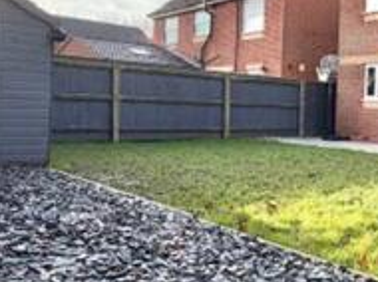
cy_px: 128
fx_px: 469
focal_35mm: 43
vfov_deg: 33.5
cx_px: 287
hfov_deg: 42.4
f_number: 2.2
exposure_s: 1/502
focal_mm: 2.22
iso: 40
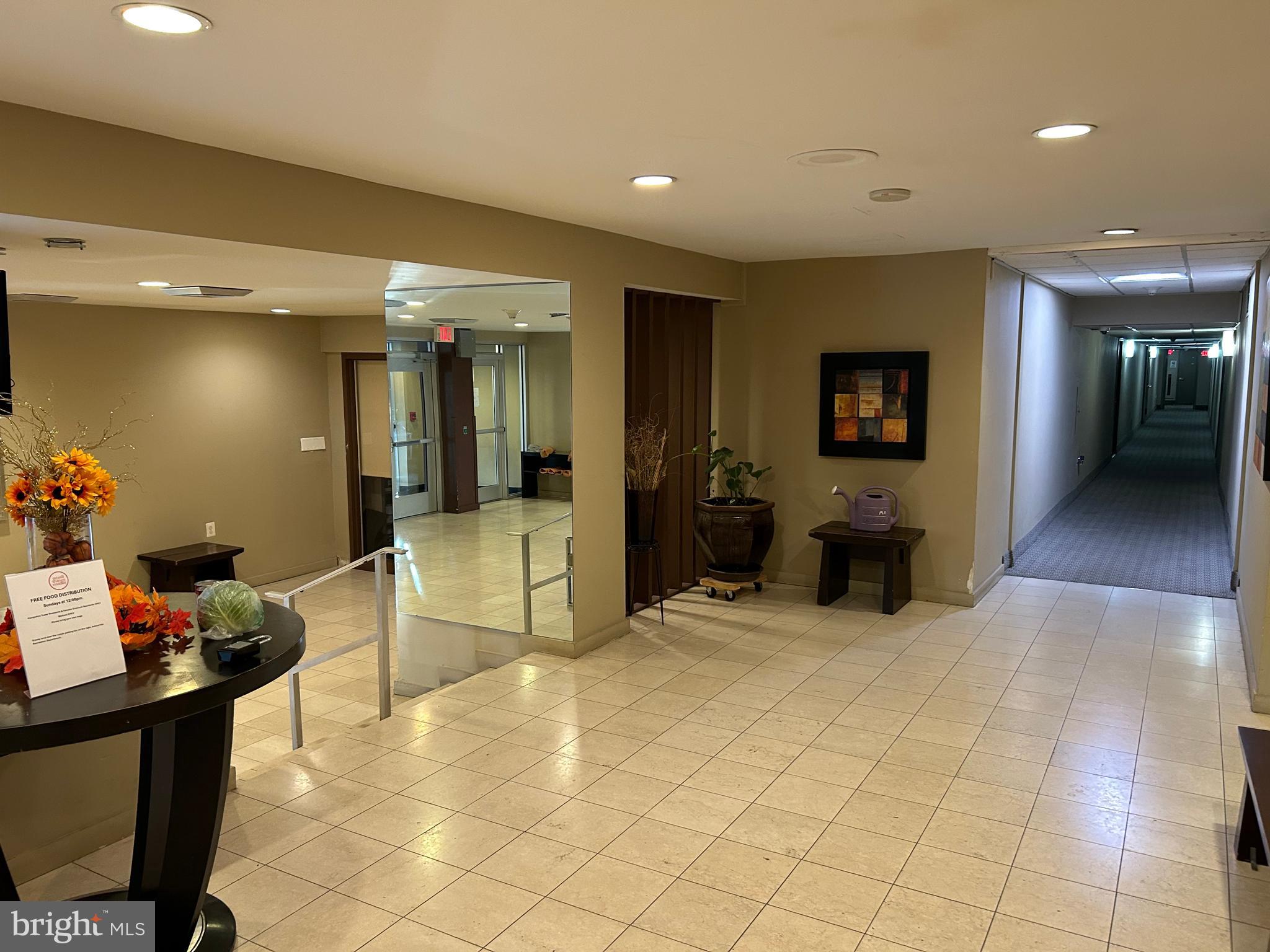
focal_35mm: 26
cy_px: 476
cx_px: 635
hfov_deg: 67.3
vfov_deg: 53.1
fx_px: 954
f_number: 1.5
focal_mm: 5.7
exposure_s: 1/60
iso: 250
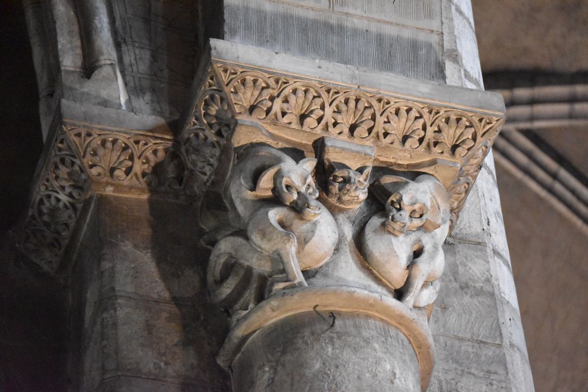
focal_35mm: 195
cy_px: 196
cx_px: 294
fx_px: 3185
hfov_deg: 10.5
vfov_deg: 7.0
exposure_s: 1/80
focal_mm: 130
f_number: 5
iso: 12800
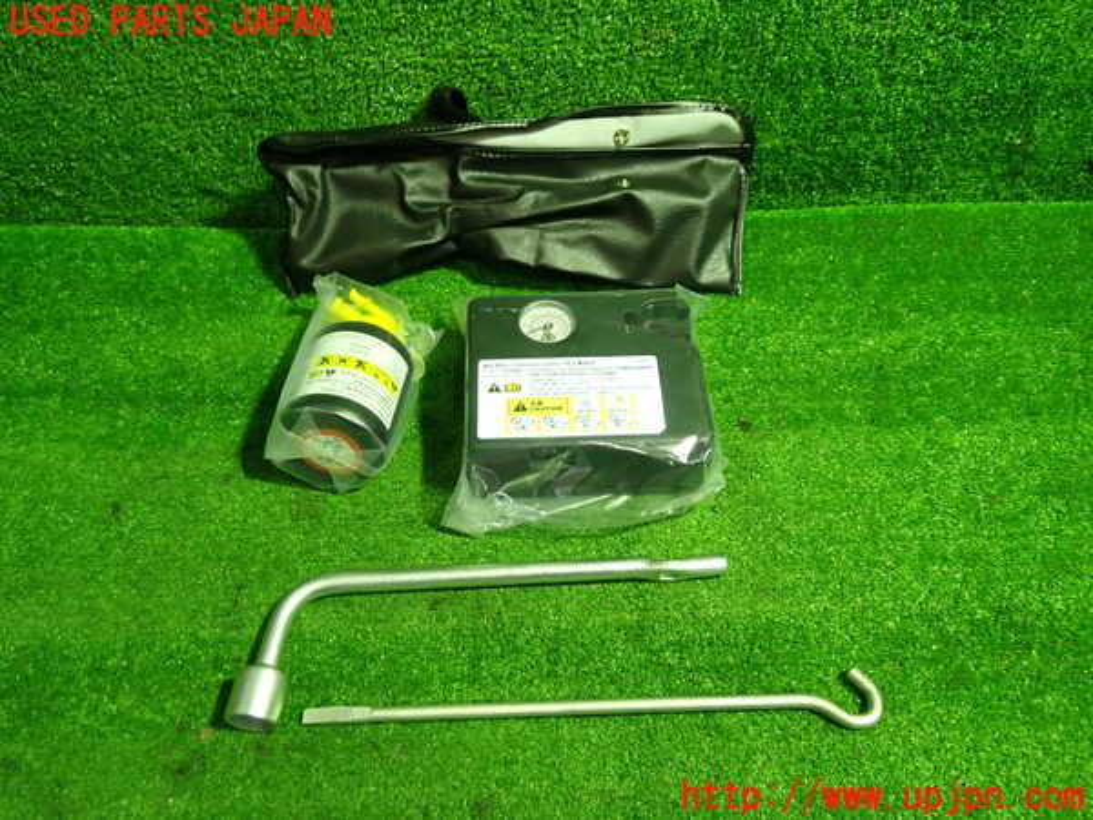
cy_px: 410
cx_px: 546
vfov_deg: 46.8
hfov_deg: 60.0
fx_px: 947
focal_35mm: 30
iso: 250
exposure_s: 1/30
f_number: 2.3
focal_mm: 5.4
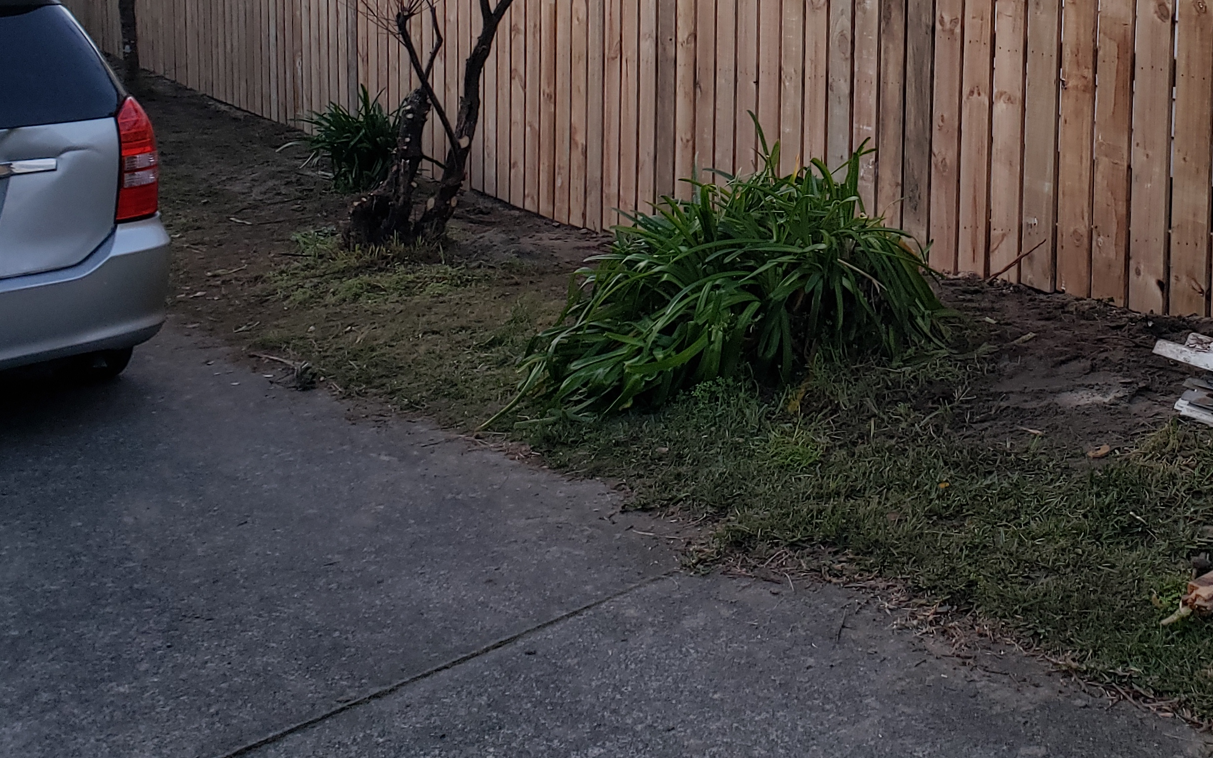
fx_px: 1521
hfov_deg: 42.1
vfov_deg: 26.7
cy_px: 25
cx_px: 913
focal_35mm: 46
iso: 160
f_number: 2.4
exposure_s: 1/36
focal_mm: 4.3
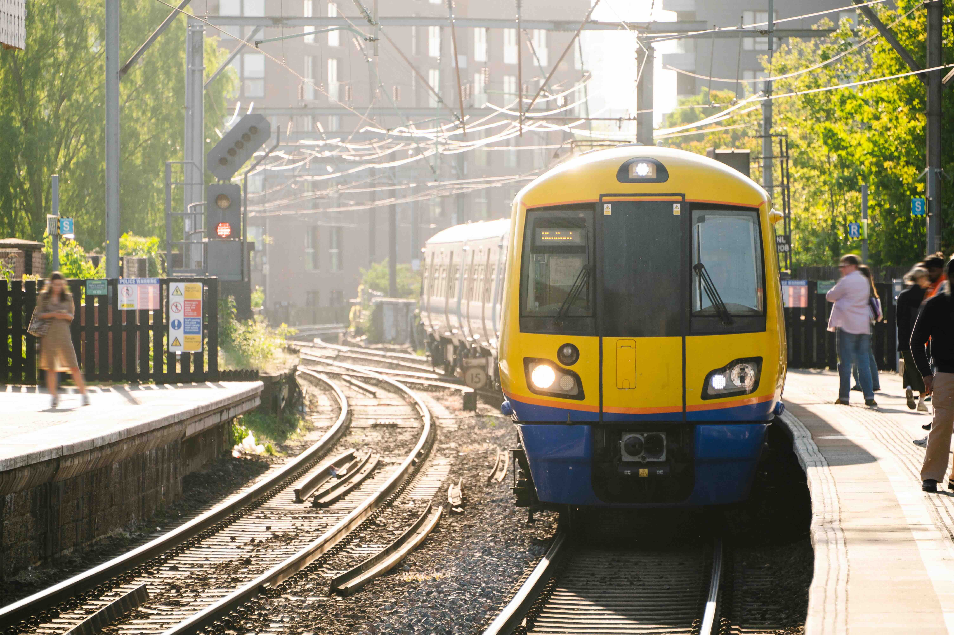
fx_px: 5296
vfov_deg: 6.9
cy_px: 318
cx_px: 477
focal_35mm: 200
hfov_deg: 10.3
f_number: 5.6
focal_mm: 200
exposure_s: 1/1000
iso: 100
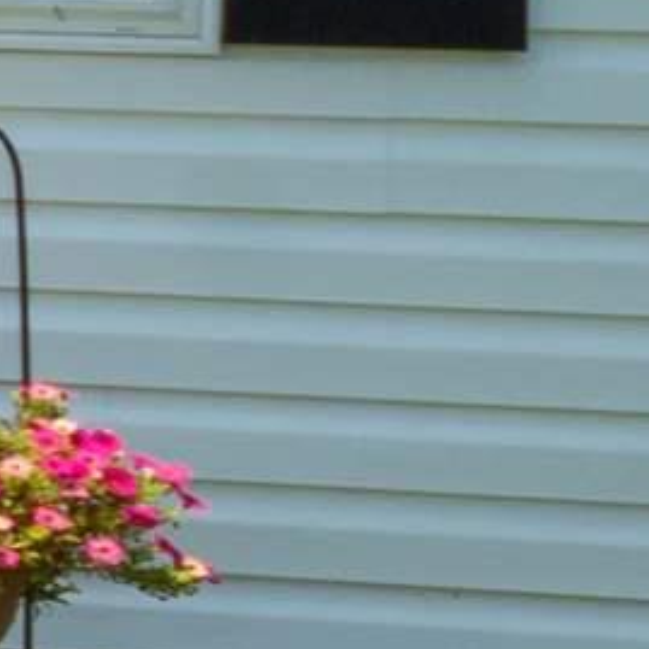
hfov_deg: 7.0
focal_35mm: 160
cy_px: -343
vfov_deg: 10.5
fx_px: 3391
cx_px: -2220
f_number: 8
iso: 100
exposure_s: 1/200
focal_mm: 11
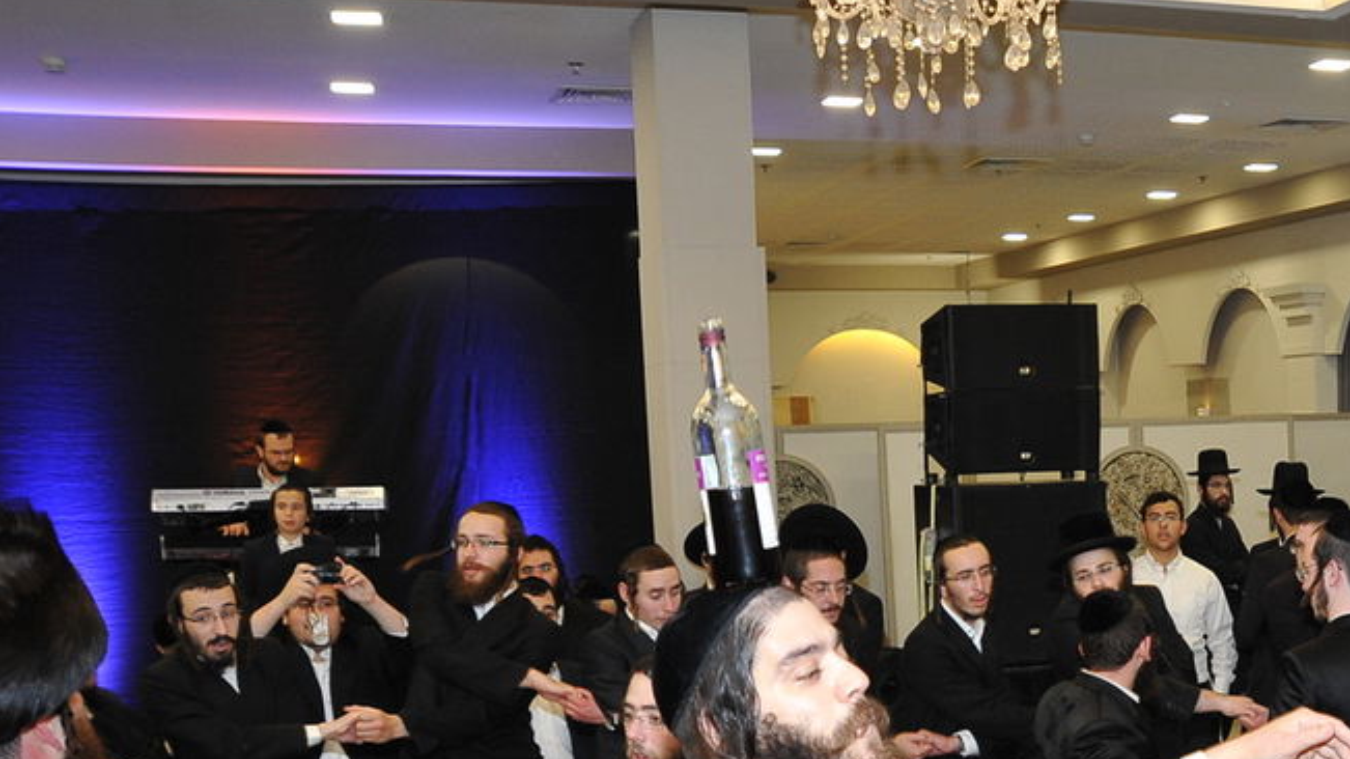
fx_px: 1933
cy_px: 756
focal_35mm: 54
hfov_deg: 35.9
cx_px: 1250
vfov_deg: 21.5
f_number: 4
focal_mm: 24
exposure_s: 1/100
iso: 1600
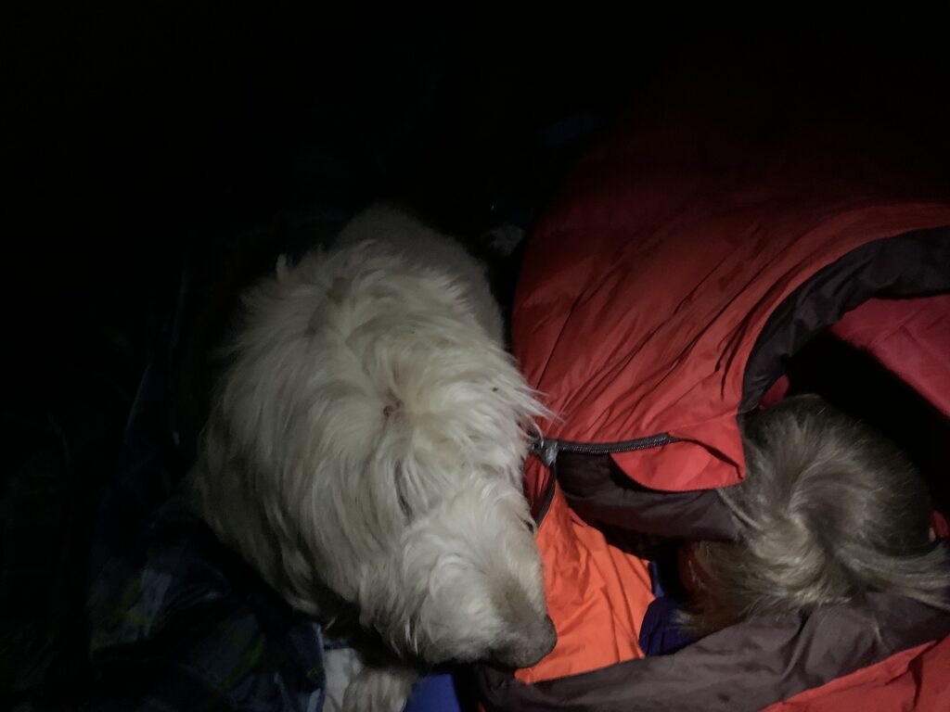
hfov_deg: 67.3
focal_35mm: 26
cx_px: 475
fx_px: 714
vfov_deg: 53.1
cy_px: 356
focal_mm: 4.25
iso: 800
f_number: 1.8
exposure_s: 1/16
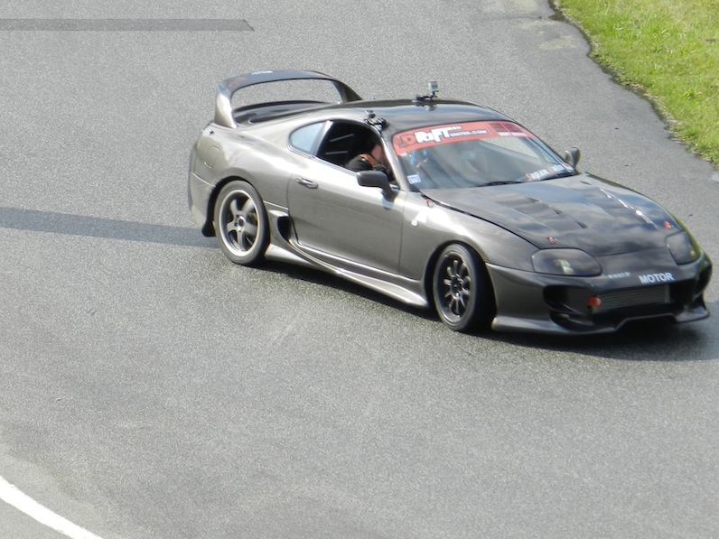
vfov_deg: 3.4
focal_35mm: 431
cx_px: 353
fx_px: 8952
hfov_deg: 4.6
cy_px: 151
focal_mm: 50.8
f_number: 5.3
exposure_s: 1/400
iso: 160
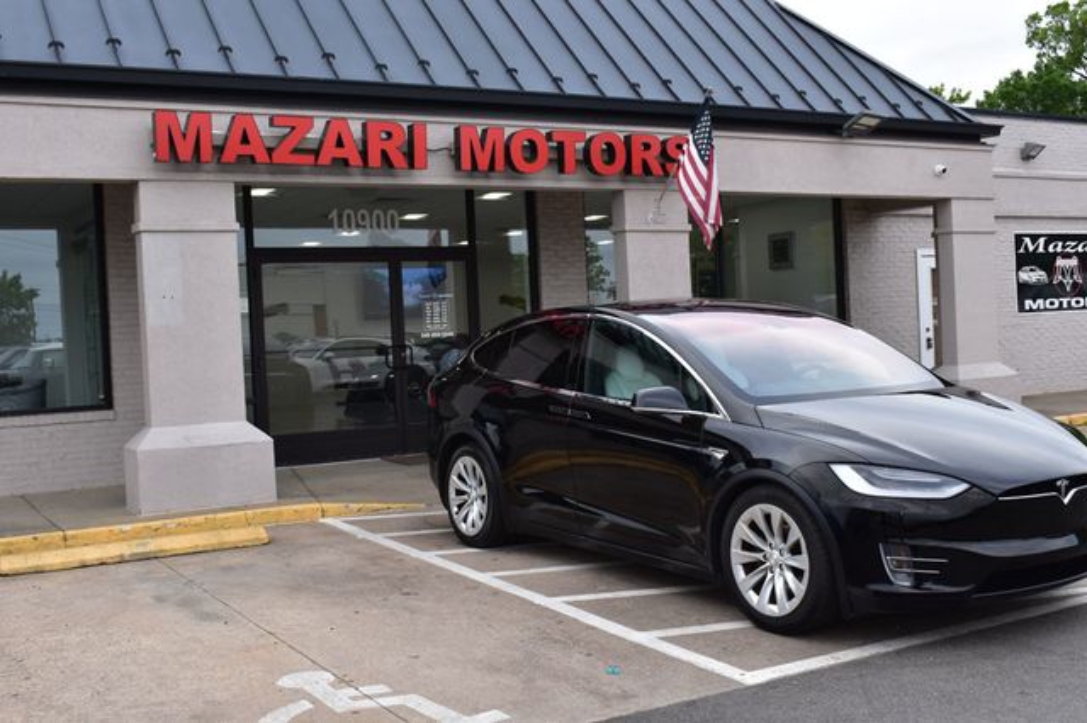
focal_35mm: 40
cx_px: 544
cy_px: 362
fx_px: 1222
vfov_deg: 33.0
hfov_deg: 47.9
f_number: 10
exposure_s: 1/200
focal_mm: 27
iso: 400
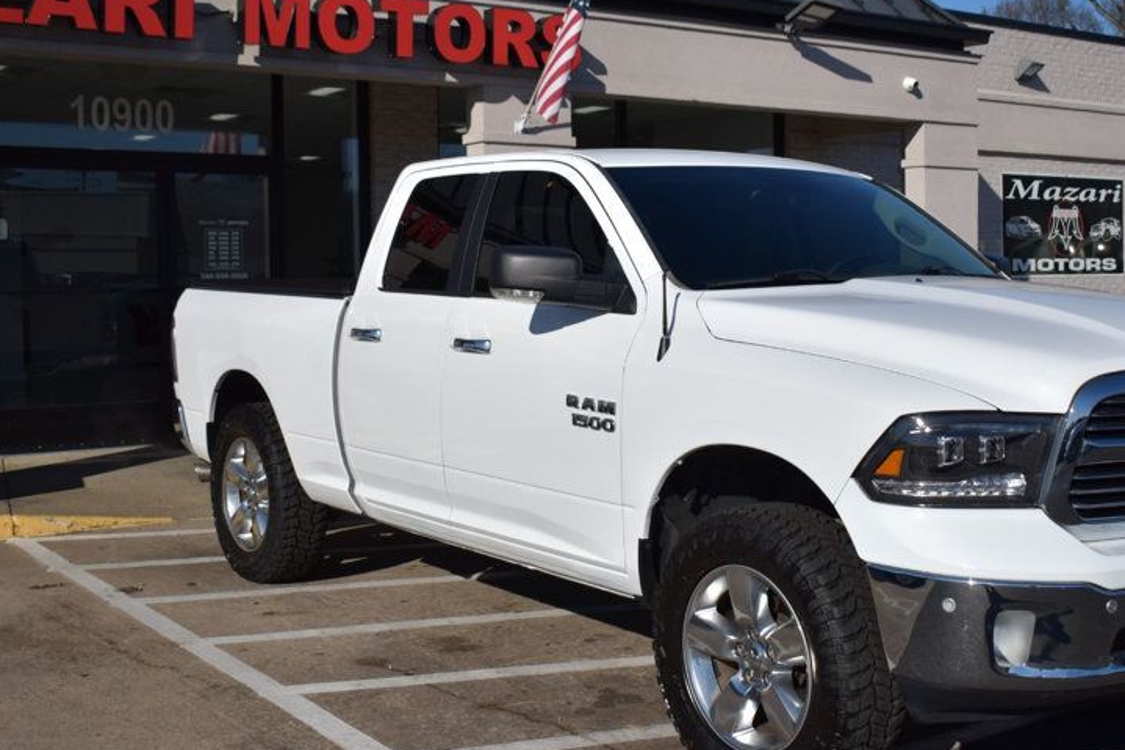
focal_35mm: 47
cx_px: 632
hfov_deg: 41.8
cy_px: 338
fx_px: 1468
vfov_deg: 28.6
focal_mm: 22
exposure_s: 1/4000
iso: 200
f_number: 3.8
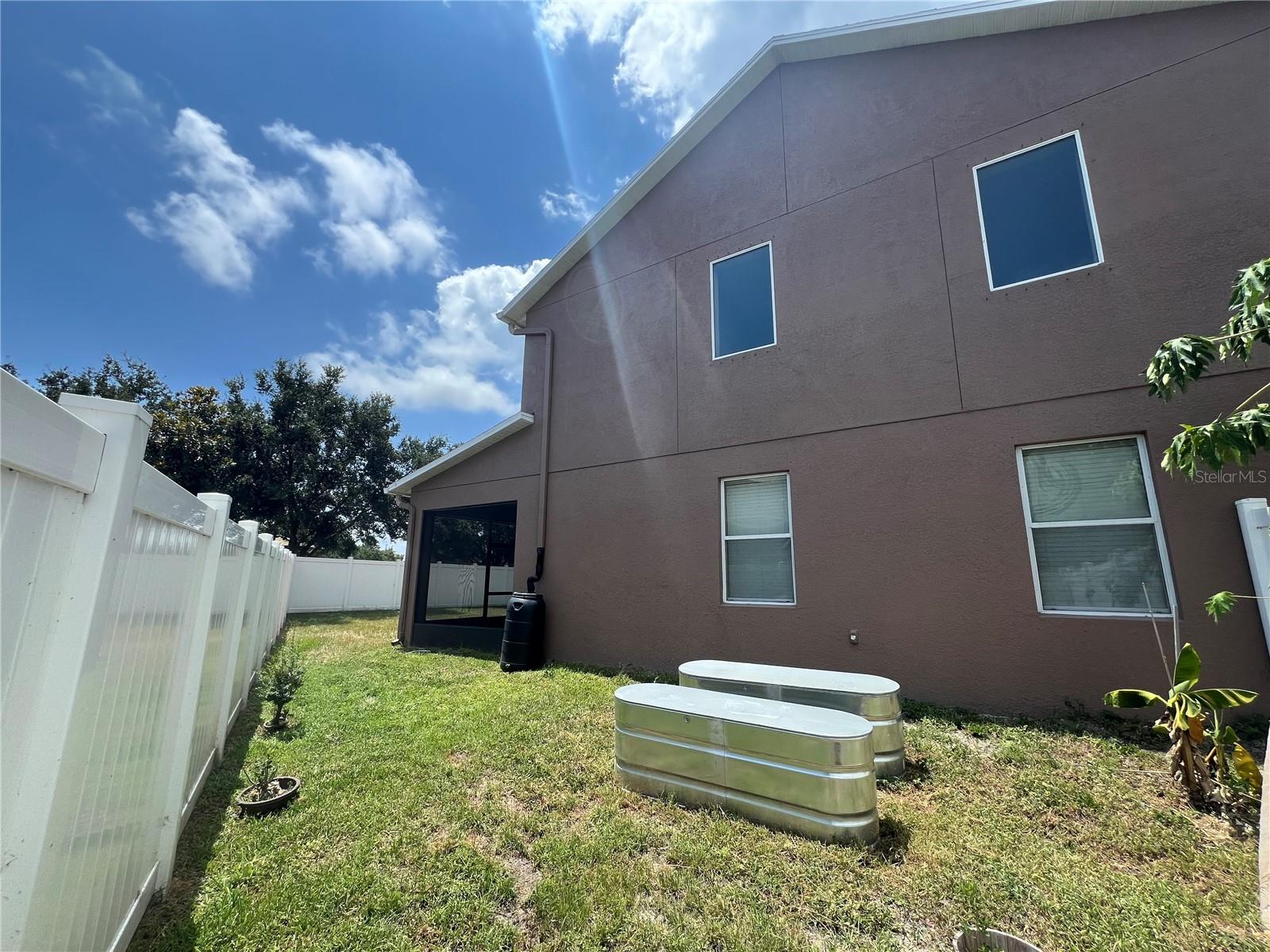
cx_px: 635
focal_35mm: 13
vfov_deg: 89.9
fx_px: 477
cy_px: 476
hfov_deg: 106.2
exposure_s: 1/911
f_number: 1.8
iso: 32
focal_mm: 1.57
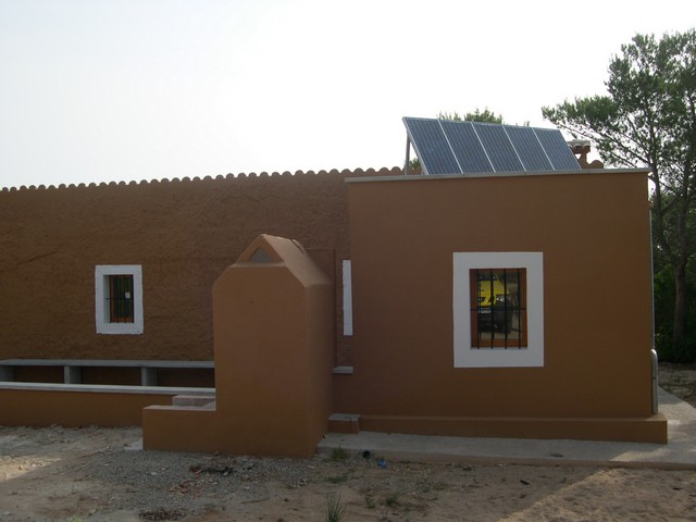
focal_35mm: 38
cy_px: 261
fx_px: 764
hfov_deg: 49.0
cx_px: 348
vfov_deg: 37.7
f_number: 7.6
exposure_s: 1/139
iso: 100
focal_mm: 8
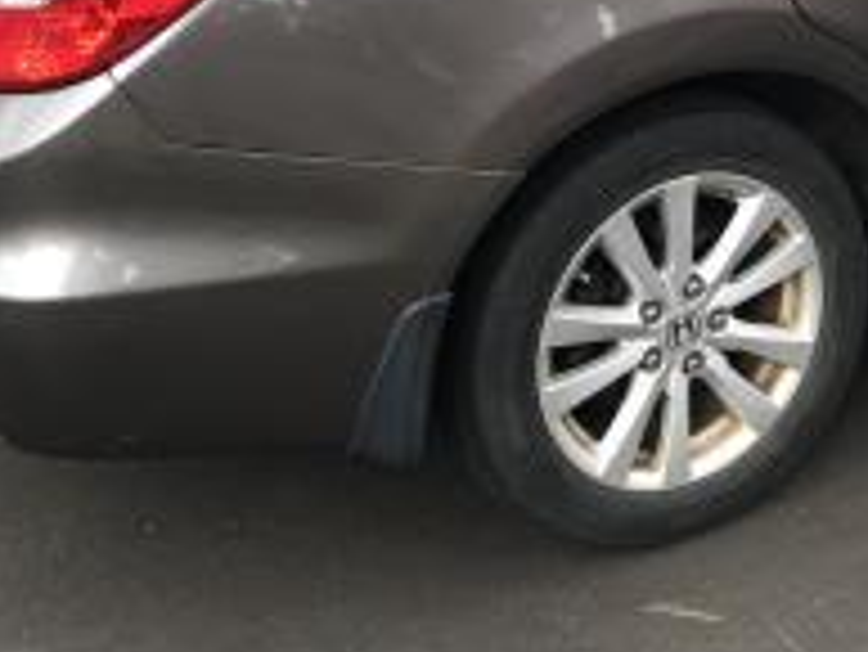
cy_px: -9
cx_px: 796
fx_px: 1832
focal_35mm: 73
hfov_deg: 25.7
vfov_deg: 19.6
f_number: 1.8
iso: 40
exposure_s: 1/120
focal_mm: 3.99
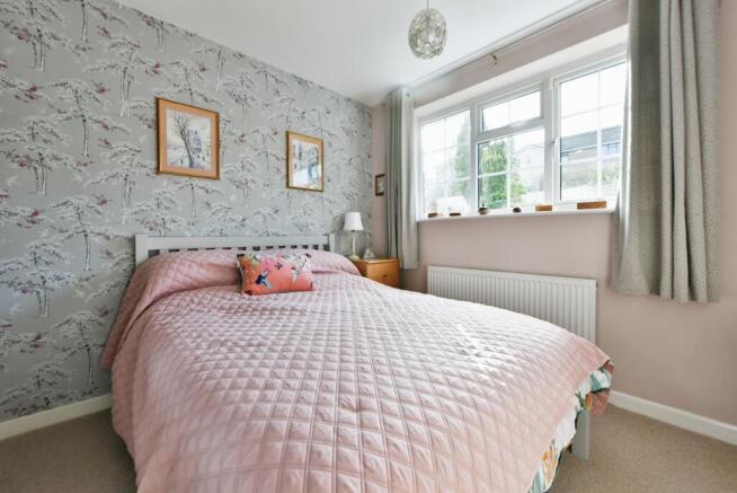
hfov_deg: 104.2
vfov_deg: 81.3
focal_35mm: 14
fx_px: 287
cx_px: 368
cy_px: 246
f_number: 8
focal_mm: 14
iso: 800
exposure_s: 1/60
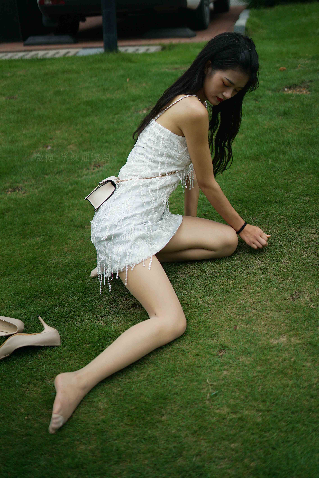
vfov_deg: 39.6
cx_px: 160
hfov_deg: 27.0
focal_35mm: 50
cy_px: 239
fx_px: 664
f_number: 1.8
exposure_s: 1/8000
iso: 250
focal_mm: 50
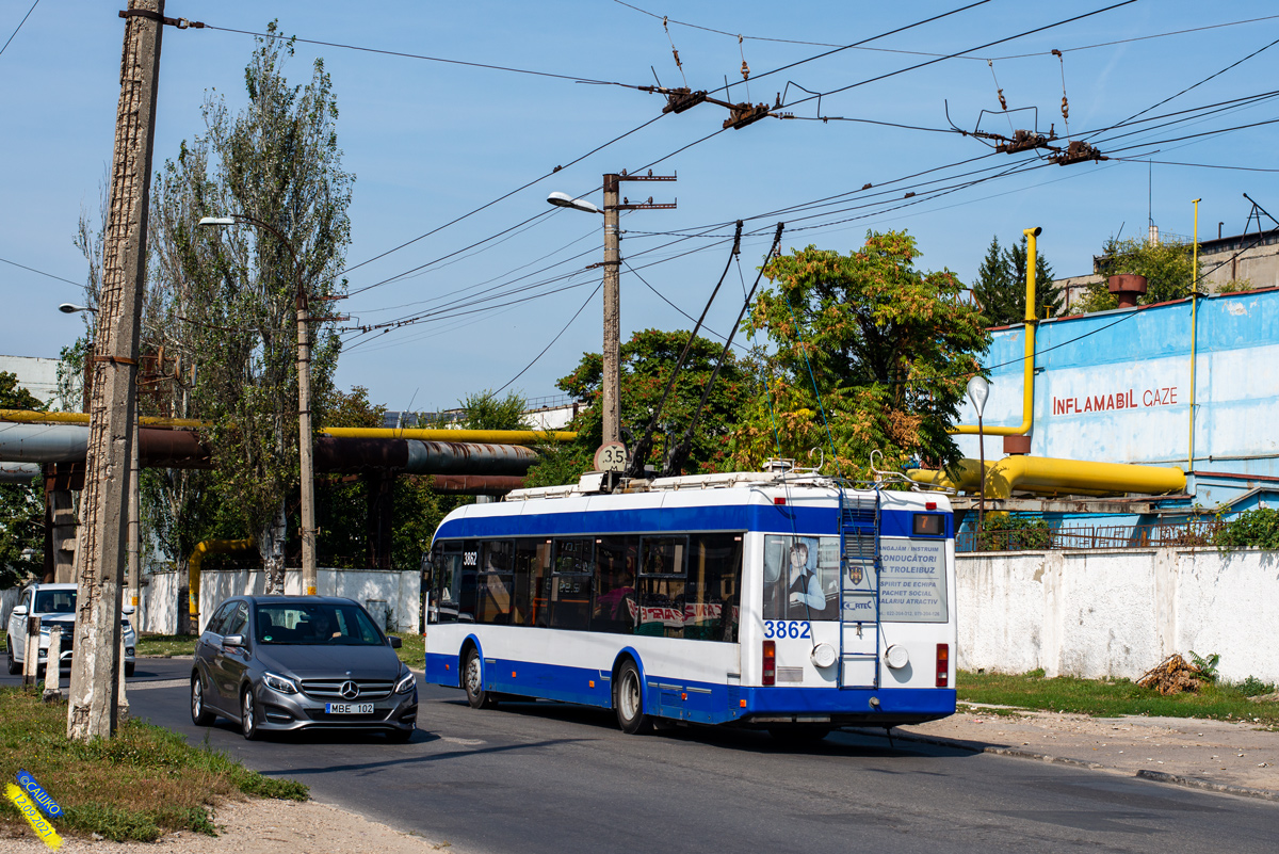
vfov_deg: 27.0
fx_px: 1777
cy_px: 427
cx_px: 640
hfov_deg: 39.6
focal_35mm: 50
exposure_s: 1/800
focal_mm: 50
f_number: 5.6
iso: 125
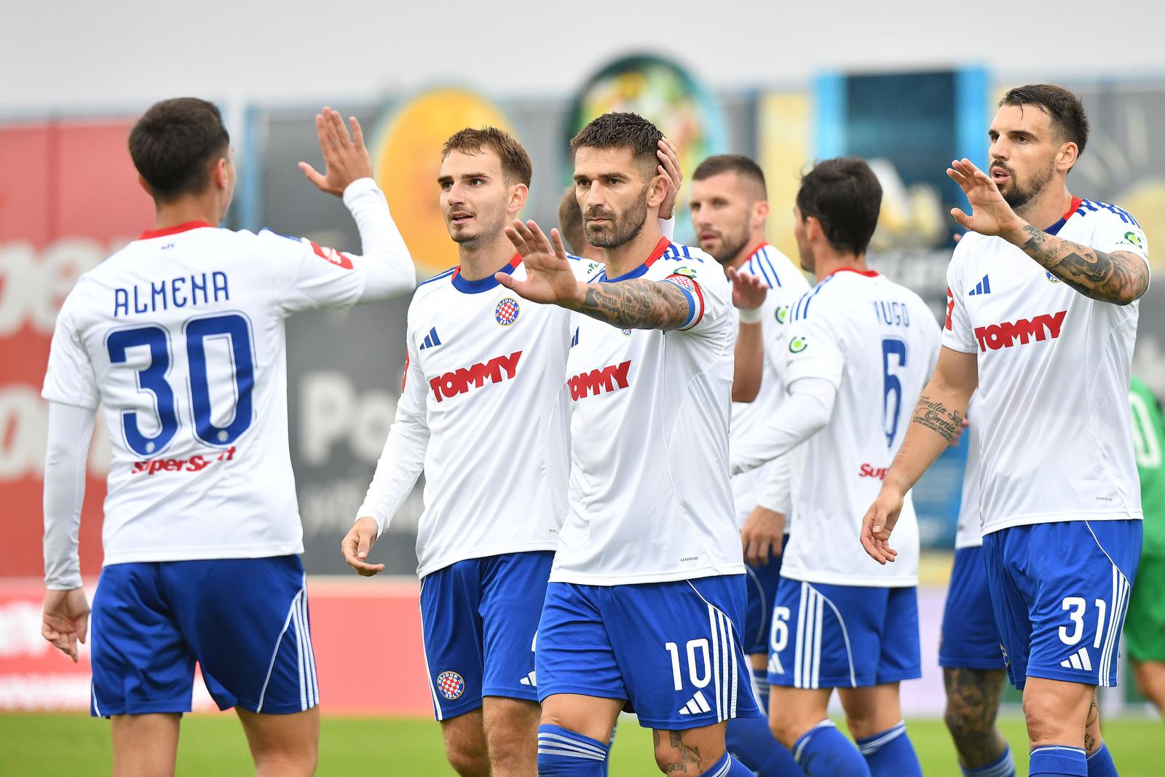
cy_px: 388
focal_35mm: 280
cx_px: 582
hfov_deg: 7.4
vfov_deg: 4.9
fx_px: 9061
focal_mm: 280
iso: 1600
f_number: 4
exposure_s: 1/1250
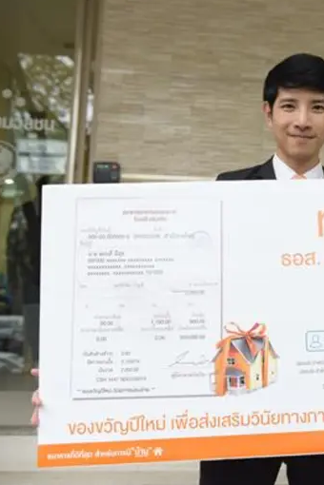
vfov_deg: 38.2
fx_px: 702
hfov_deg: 25.0
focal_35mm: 52
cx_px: 305
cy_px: 241
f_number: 4
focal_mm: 34
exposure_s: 1/160
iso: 500
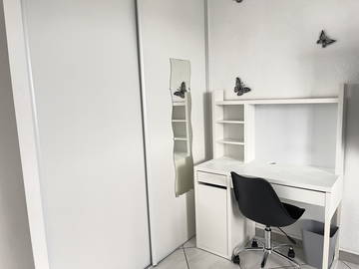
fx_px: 270
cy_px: 134
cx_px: 180
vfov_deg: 53.1
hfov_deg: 67.3
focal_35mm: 26
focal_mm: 5.1
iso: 200
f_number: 1.6
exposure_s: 1/60
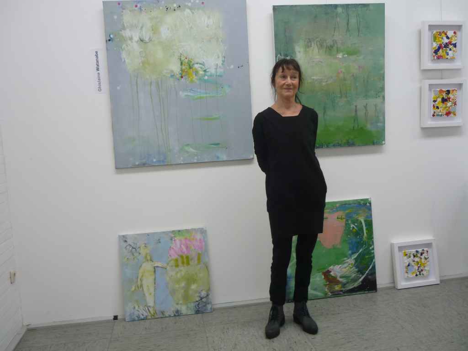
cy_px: 176
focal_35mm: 33
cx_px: 234
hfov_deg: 55.4
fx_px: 446
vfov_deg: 42.9
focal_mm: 5.5
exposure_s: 1/30
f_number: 2.8
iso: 80
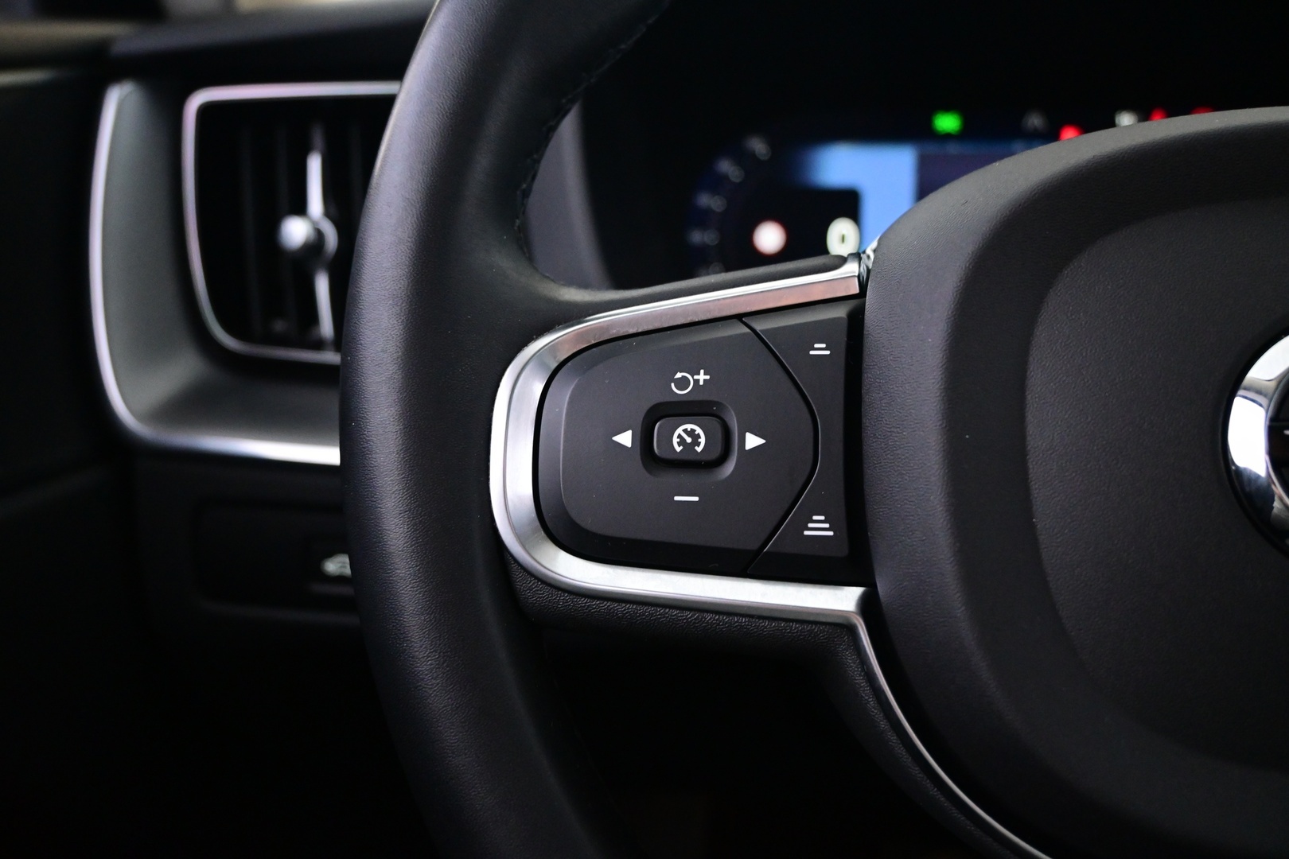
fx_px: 1128
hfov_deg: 59.5
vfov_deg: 41.7
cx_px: 644
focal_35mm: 32
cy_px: 430
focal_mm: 21
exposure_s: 1/30
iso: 3200
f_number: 4
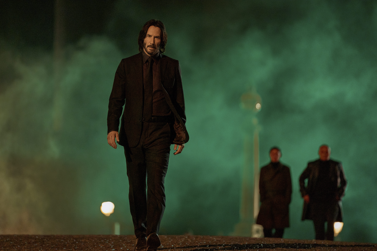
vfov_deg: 7.3
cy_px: 126
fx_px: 1958
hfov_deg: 11.0
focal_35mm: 187
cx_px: 188
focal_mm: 187
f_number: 2.8
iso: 2000
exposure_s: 1/200
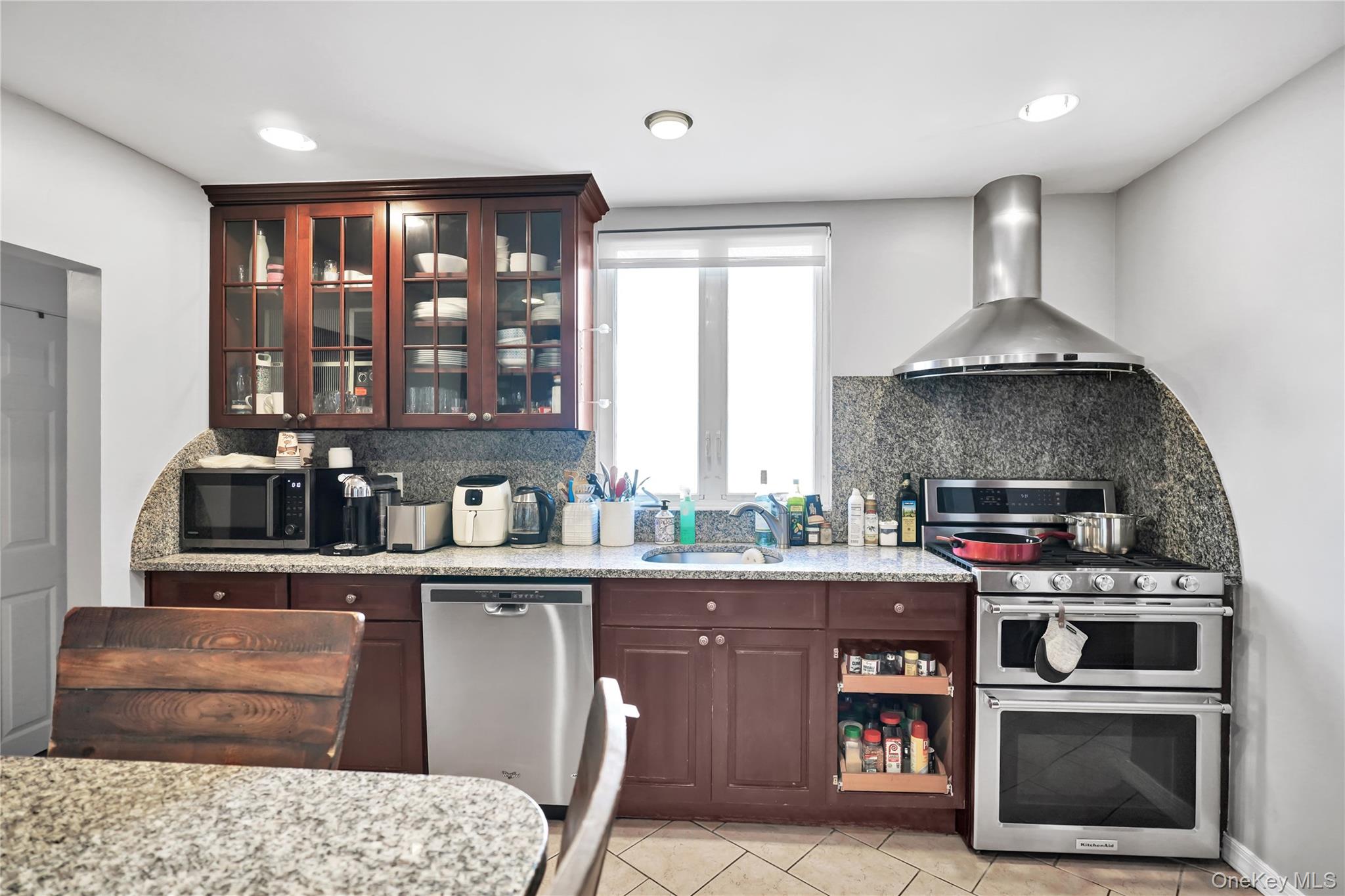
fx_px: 616
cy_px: 448
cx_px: 672
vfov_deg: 72.0
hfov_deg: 95.0
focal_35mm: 16
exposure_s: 1/50
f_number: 1.8
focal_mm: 11
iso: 100
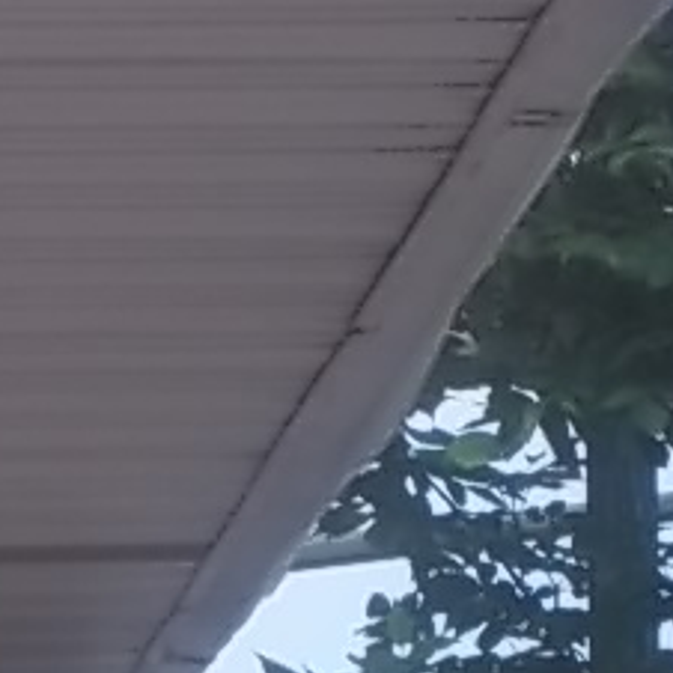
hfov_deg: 3.2
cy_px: 1045
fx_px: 11878
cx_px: -521
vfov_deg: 3.2
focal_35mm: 540
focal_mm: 19.5
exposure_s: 1/200
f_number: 5.6
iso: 80
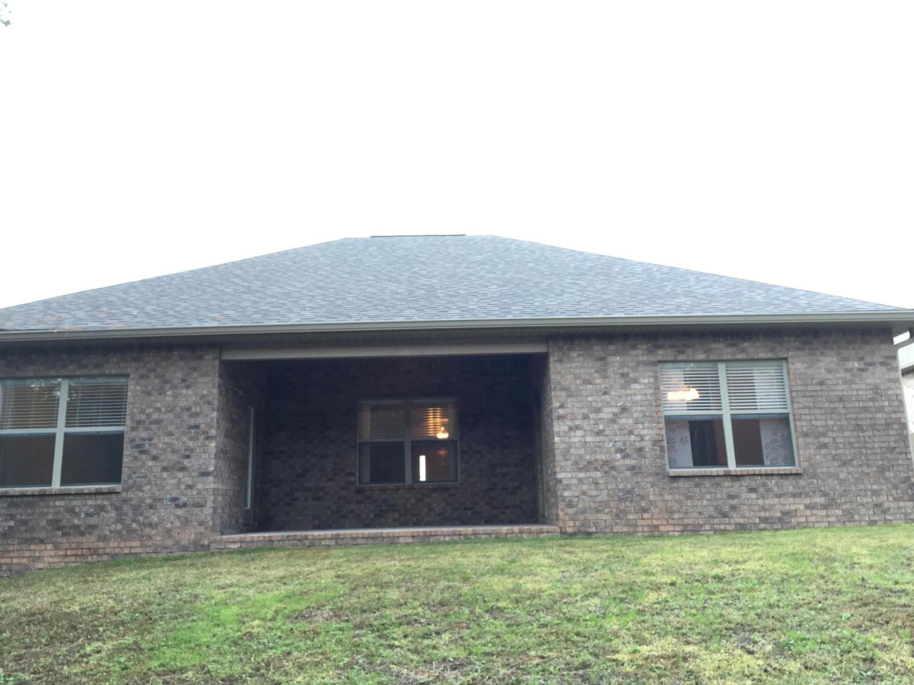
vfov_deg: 46.8
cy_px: 334
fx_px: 792
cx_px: 451
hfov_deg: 60.0
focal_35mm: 30
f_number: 2.2
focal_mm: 4.15
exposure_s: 1/30
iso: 80
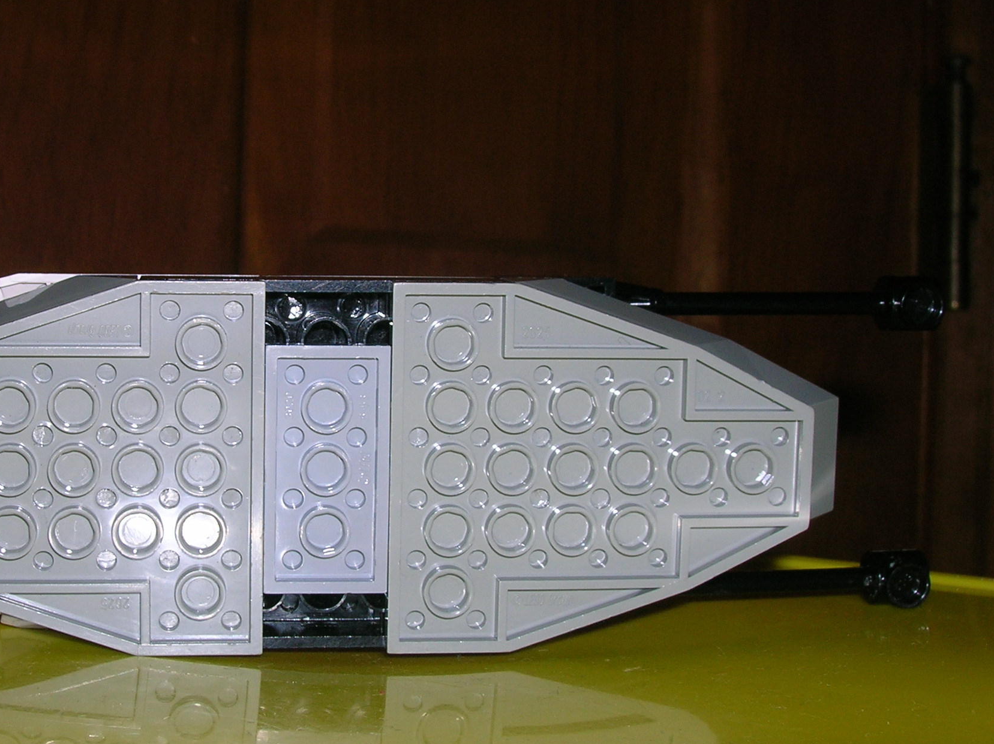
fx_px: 1664
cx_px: 324
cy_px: 371
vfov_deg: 25.2
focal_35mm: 58
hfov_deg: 32.9
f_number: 5.2
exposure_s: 1/60.1
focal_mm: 7
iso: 50
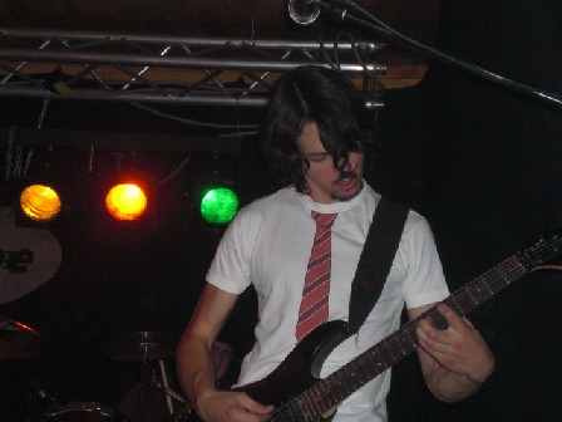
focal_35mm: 75
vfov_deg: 19.6
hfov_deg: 26.0
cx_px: 281
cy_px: 211
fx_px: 1218
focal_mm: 12.47
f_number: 4.5
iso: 200
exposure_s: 1/60
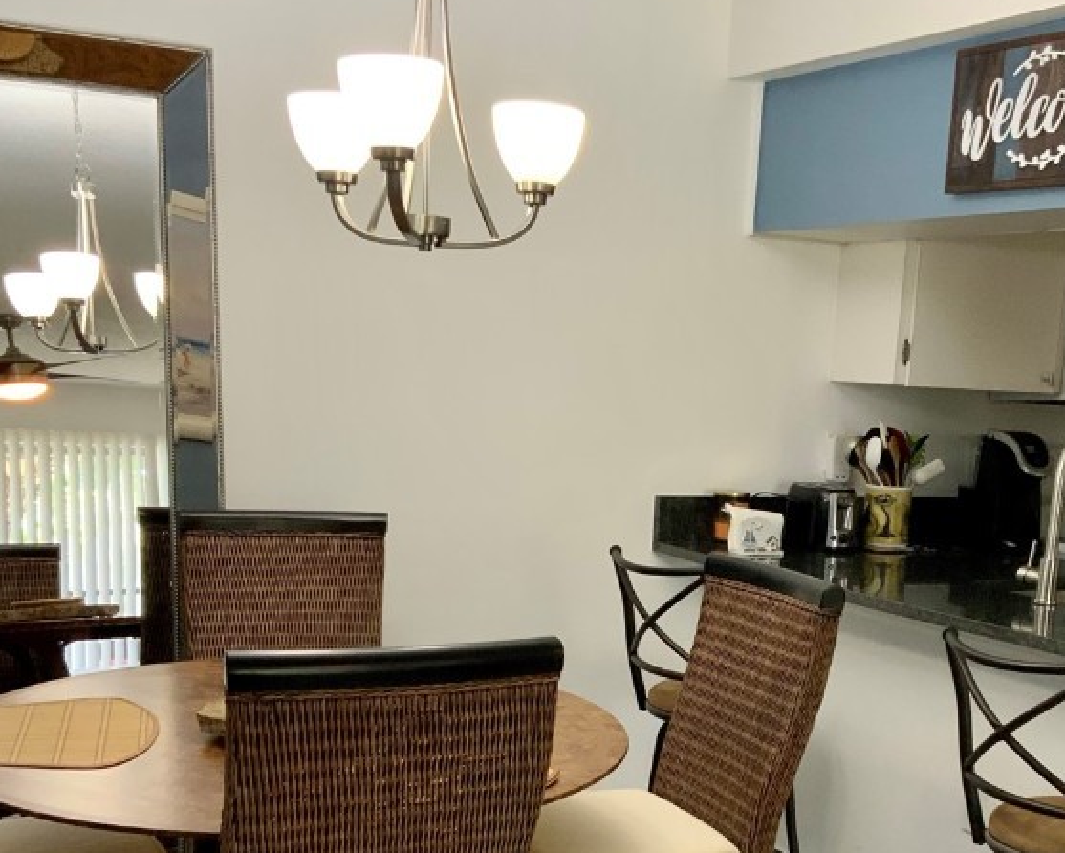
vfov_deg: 28.6
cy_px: 675
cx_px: 658
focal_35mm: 52
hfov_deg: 35.8
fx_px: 1640
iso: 200
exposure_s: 1/60
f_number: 1.8
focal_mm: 3
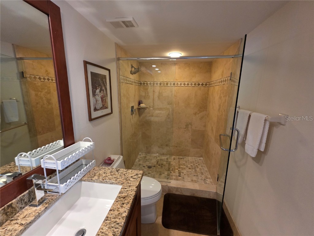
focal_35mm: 13
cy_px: 118
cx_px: 157
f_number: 1.9
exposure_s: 1/60
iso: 400
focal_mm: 2.2
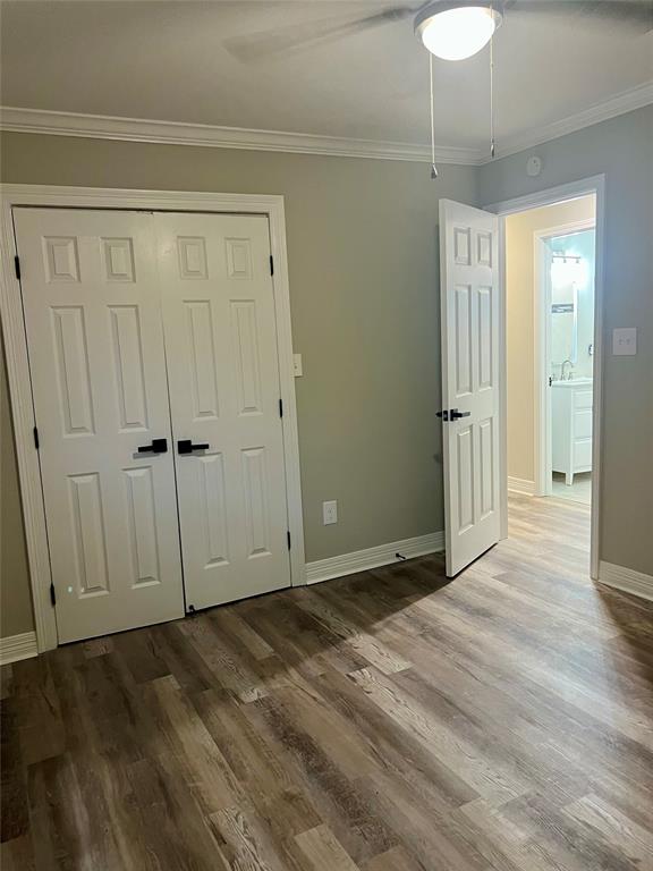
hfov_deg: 53.1
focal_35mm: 26
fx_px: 654
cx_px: 326
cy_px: 436
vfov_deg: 67.3
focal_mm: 5.7
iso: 250
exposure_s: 1/60
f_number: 1.5
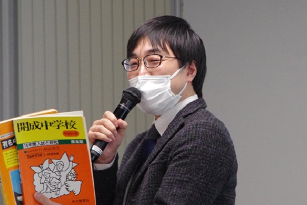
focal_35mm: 238
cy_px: 117
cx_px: 129
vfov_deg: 5.8
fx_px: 2027
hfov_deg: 8.7
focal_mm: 135
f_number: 5.6
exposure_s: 1/100
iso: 3200
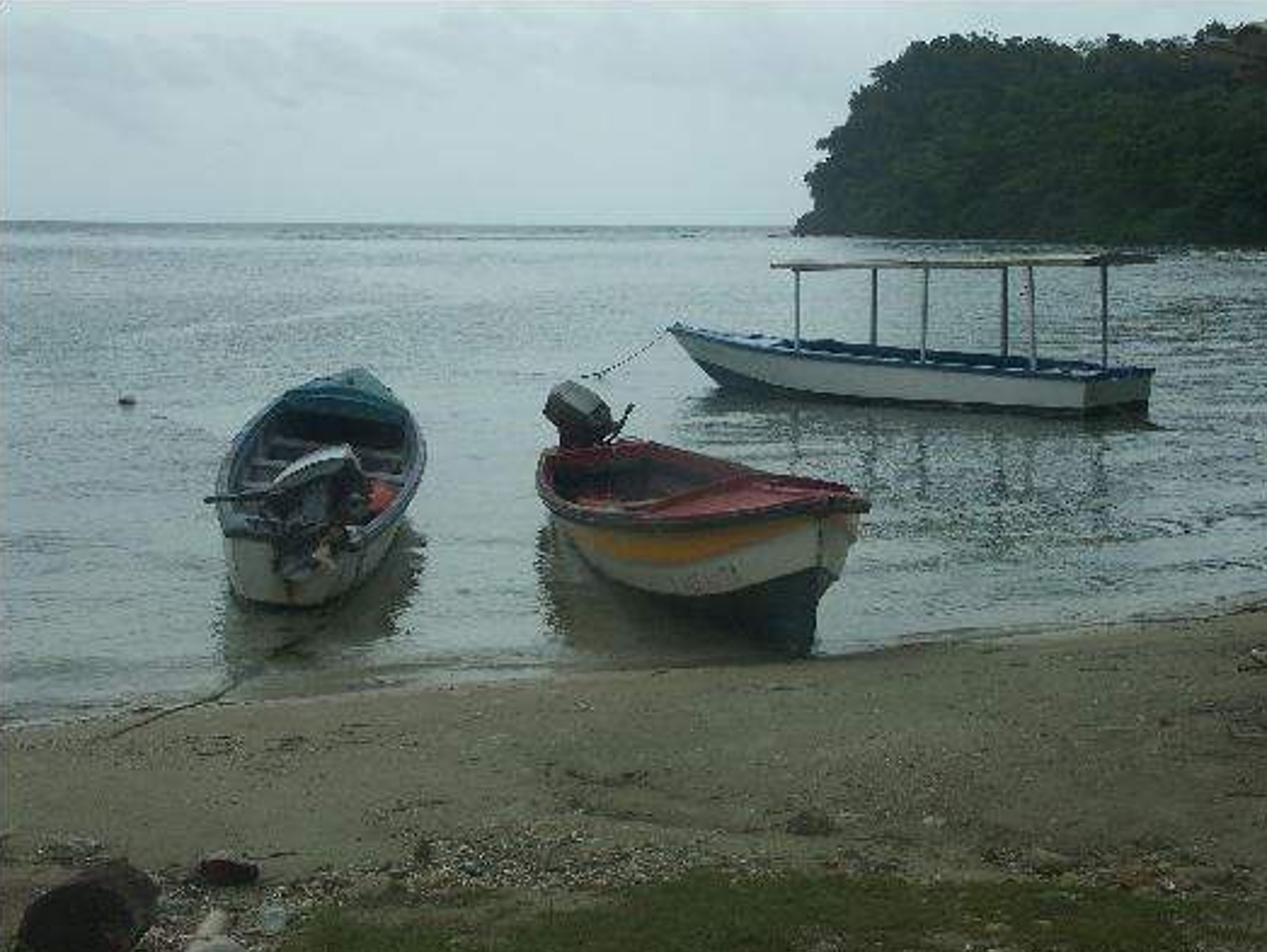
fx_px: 2051
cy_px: 480
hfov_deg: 34.3
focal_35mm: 56
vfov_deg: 26.1
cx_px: 638
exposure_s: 1/400
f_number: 6.3
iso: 100
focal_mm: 14.26
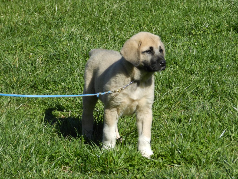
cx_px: 119
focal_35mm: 239
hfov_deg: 8.3
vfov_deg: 6.2
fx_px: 1643
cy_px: 90
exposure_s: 1/800
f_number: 5.1
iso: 160
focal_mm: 42.4
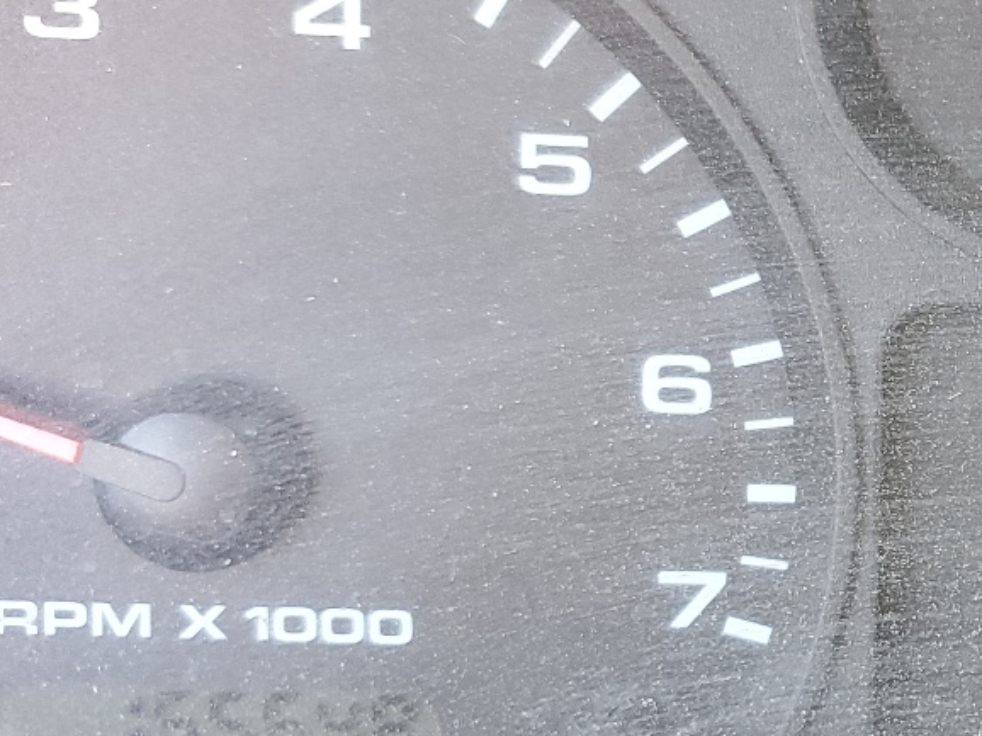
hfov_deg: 24.6
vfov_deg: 20.4
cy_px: 394
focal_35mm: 72
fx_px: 2042
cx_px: 1160
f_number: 1.5
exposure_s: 1/60.2
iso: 84
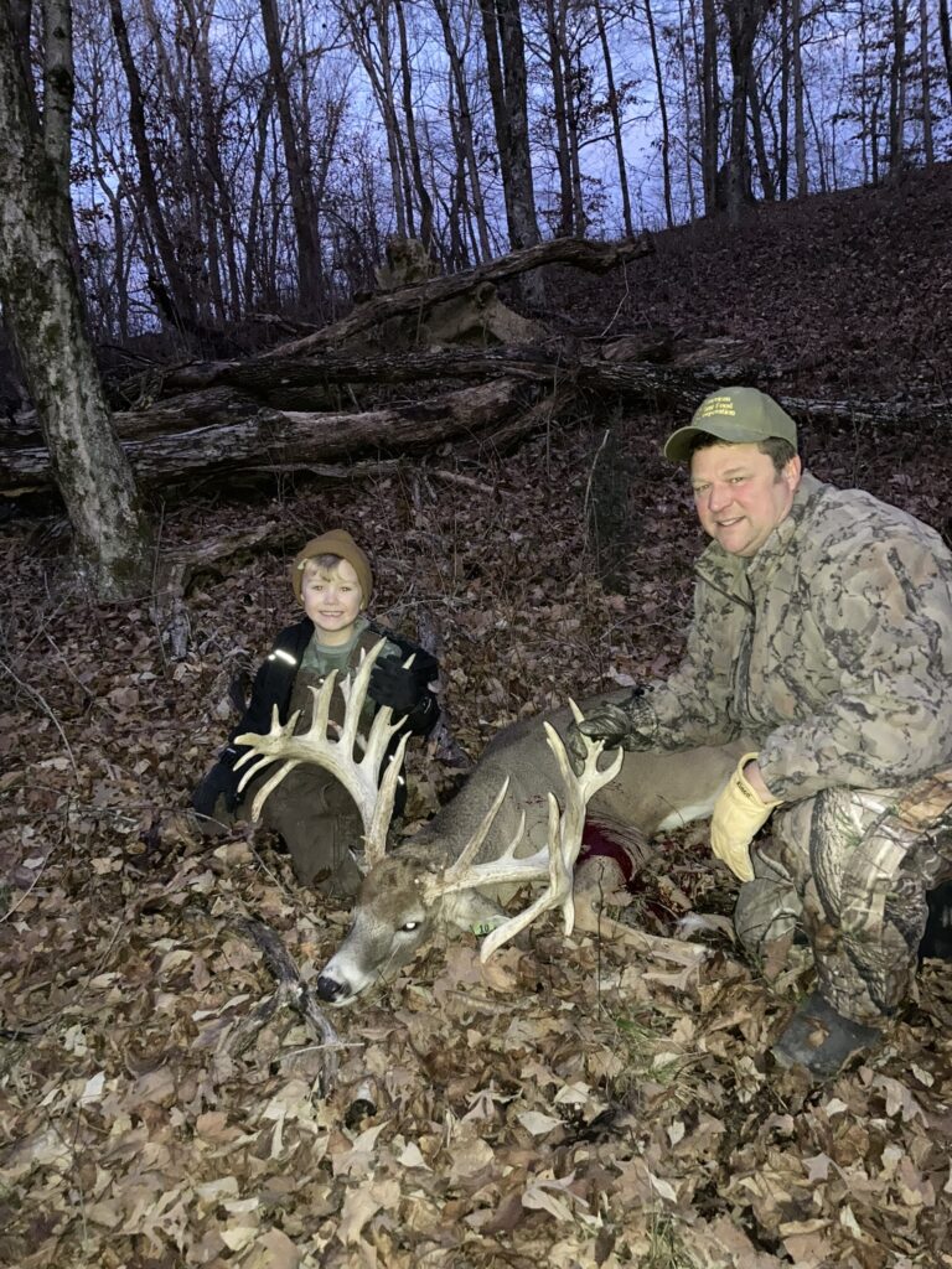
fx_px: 1027
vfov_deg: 63.4
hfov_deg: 49.7
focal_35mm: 28
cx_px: 476
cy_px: 634
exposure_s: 1/4
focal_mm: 3.99
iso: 320
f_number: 1.8
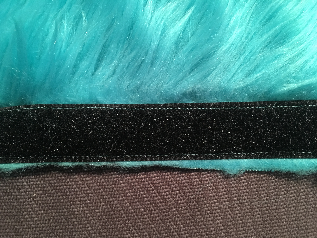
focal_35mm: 29
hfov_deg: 61.7
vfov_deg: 48.2
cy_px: 119
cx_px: 158
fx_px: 266
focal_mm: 4.15
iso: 400
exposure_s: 1/15
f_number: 2.2
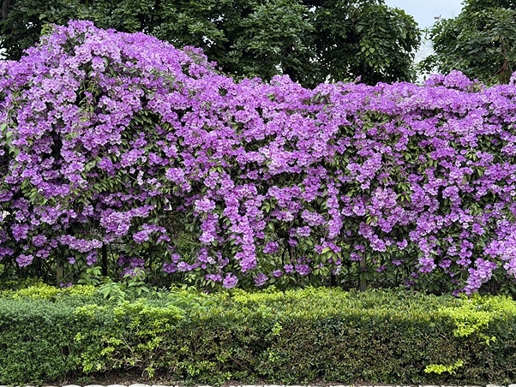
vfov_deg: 28.6
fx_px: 761
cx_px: 271
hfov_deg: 37.5
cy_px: 189
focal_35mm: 51
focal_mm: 6.76
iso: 100
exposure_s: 1/82
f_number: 1.78
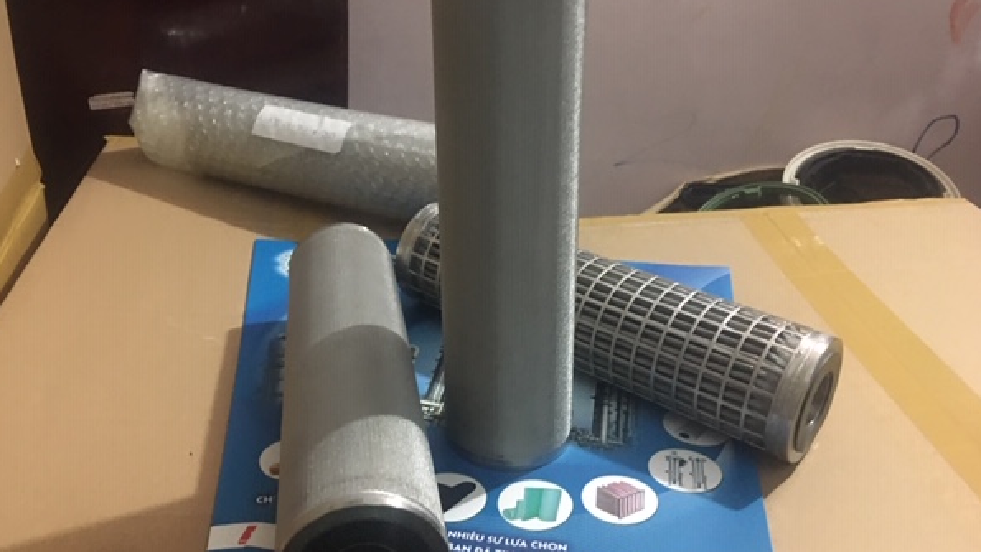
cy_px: 255
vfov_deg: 34.7
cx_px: 463
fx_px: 885
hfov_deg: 58.0
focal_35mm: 34
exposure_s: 1/4
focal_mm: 4.15
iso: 100
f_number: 2.2
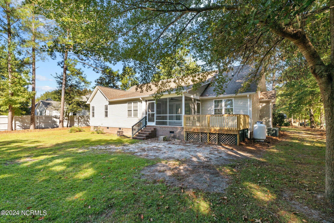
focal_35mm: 17
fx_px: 158
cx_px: 167
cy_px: 112
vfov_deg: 70.4
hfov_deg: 93.3
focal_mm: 17
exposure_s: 1/320
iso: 400
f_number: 9
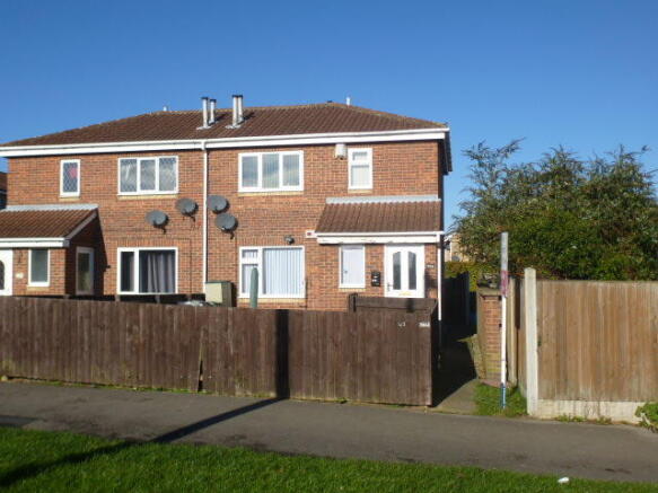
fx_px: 722
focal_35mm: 38
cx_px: 329
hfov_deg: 49.0
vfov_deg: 37.7
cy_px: 246
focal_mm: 6.8
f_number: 3.8
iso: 100
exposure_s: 1/1300
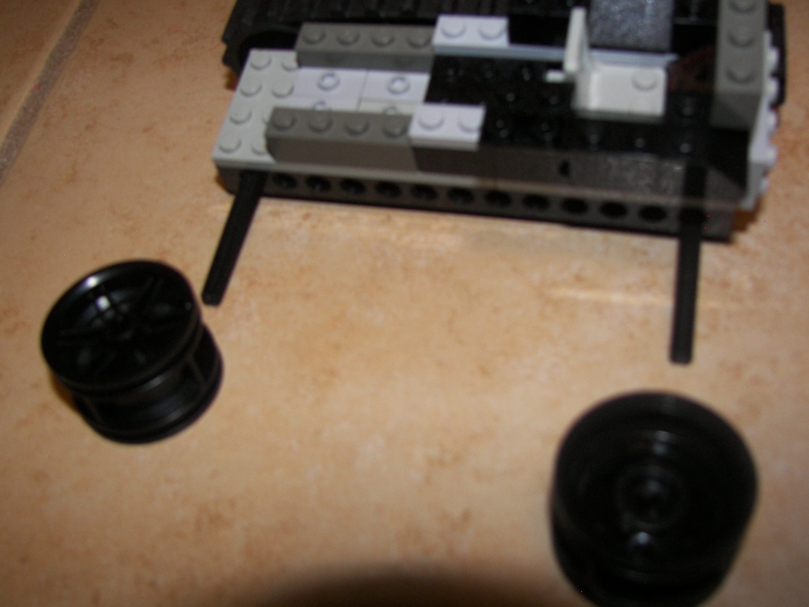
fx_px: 865
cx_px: 402
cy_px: 303
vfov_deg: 38.7
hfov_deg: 50.1
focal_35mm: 37
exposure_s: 1/30
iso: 100
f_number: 2.8
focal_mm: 6
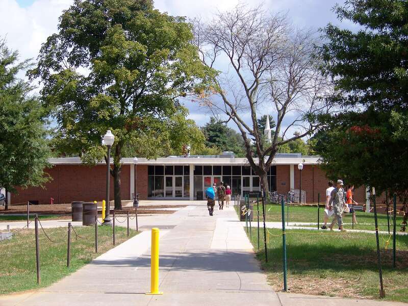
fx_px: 825
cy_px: 153
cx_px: 204
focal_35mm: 70
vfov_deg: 21.0
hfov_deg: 27.8
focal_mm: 11.7
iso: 64
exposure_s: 1/800
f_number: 3.2
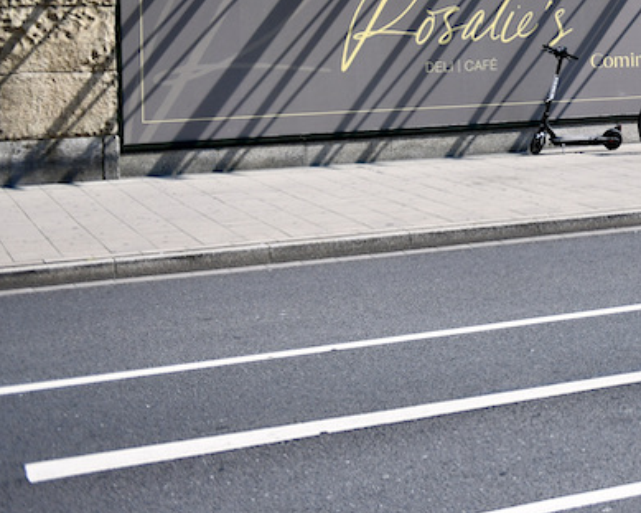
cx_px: 816
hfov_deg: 21.9
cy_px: -4
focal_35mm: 79
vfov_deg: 18.9
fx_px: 1498
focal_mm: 32
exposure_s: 1/8000
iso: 320
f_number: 2.8
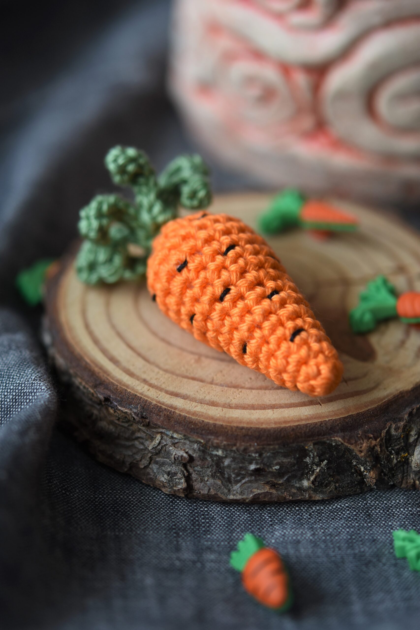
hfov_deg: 15.2
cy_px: 315
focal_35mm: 90
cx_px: 210
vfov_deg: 22.6
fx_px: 1575
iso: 320
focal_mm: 60
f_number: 3
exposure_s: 1/250
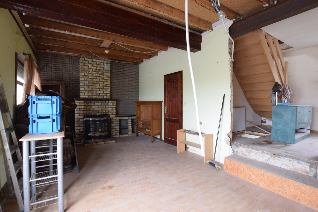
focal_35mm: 16
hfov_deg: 96.6
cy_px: 105
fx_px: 141
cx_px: 150
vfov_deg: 73.8
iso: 100
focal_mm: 10
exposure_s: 2.5
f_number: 10
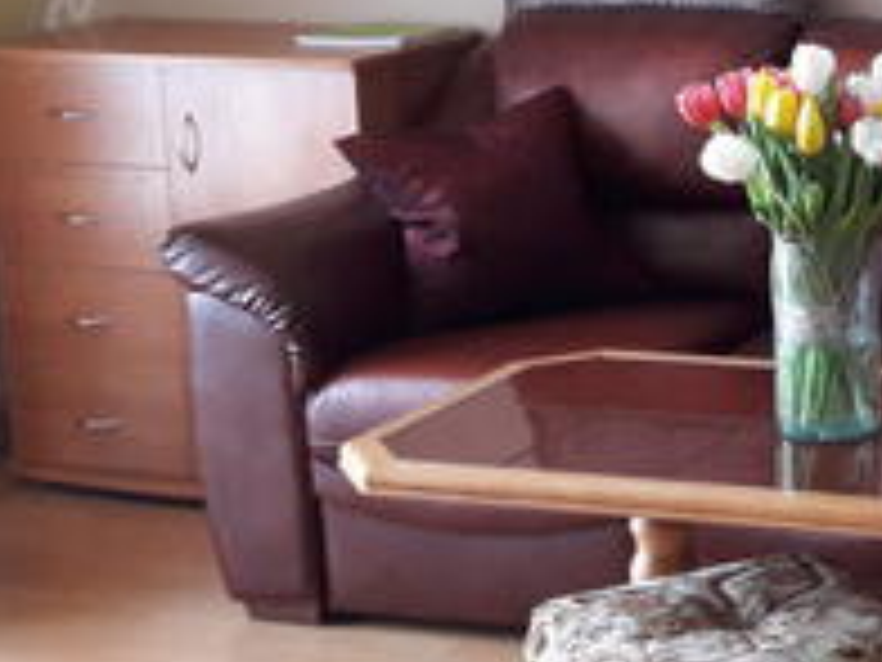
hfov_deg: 19.7
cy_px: 104
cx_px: 1094
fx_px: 2370
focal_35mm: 93
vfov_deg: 15.8
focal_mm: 3.7
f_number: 1.9
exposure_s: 1/25
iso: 160
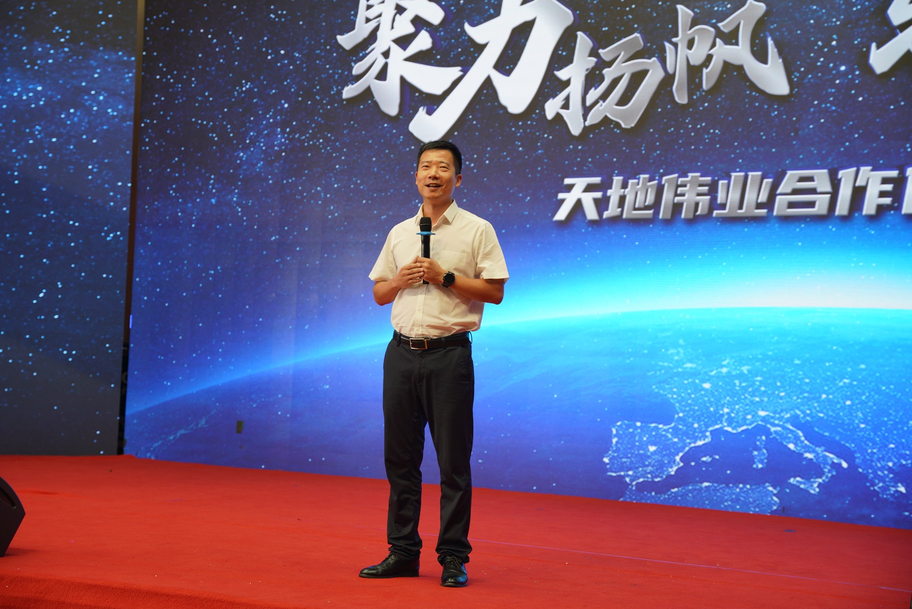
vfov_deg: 23.7
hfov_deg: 35.0
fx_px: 1447
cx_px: 456
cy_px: 304
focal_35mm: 57
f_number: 4
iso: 200
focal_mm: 57.1
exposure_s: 1/60
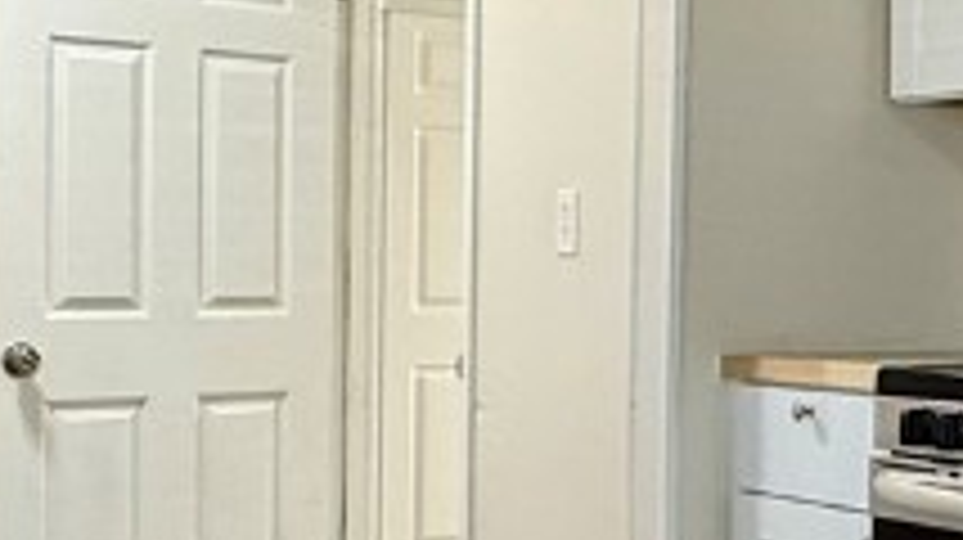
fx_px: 1863
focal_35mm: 73
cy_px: 284
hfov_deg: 27.2
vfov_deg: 16.5
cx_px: 990
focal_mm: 2.22
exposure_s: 1/60
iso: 250
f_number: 2.2
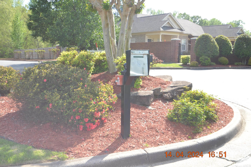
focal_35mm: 36
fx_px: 251
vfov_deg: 36.9
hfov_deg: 53.1
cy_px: 84
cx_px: 126
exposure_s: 1/200
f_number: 5
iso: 100
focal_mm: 24
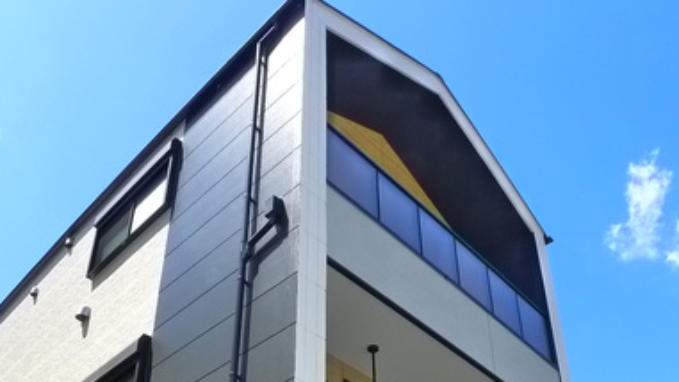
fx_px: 864
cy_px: 444
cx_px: 298
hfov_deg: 42.8
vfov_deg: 23.1
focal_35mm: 48
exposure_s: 1/500
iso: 400
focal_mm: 5.1
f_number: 3.5
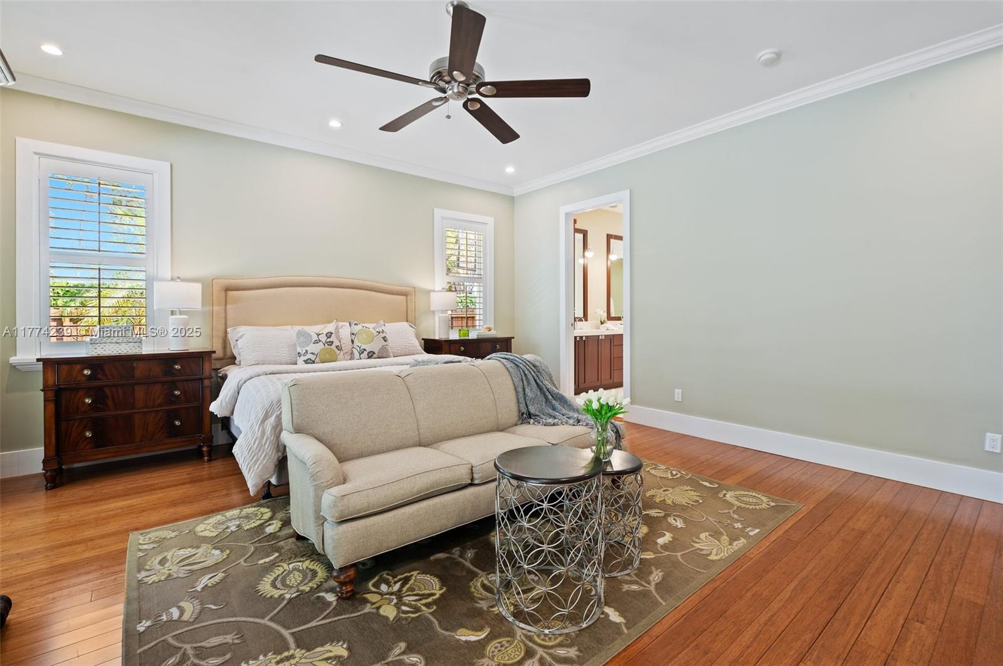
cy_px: 333
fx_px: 445
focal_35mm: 16
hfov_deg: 96.8
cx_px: 502
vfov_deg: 73.6
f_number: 8
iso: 200
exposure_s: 1/3
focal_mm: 16
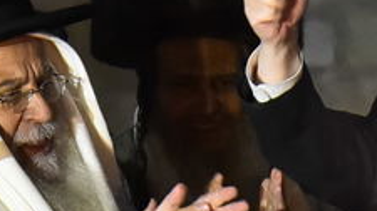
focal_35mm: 1566
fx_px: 15638
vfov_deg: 0.8
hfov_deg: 1.4
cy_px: 291
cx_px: 558
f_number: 5.6
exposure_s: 1/160
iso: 3200
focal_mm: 240
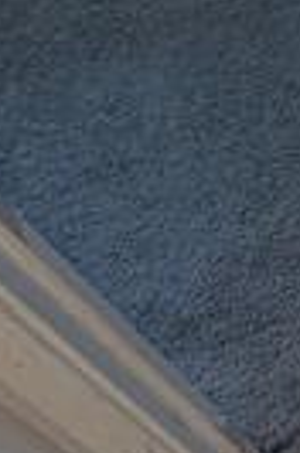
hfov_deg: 10.5
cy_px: 204
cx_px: 977
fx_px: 817
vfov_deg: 31.0
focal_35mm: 65
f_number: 2.2
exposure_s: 1/50.7
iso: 331
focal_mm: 1.95
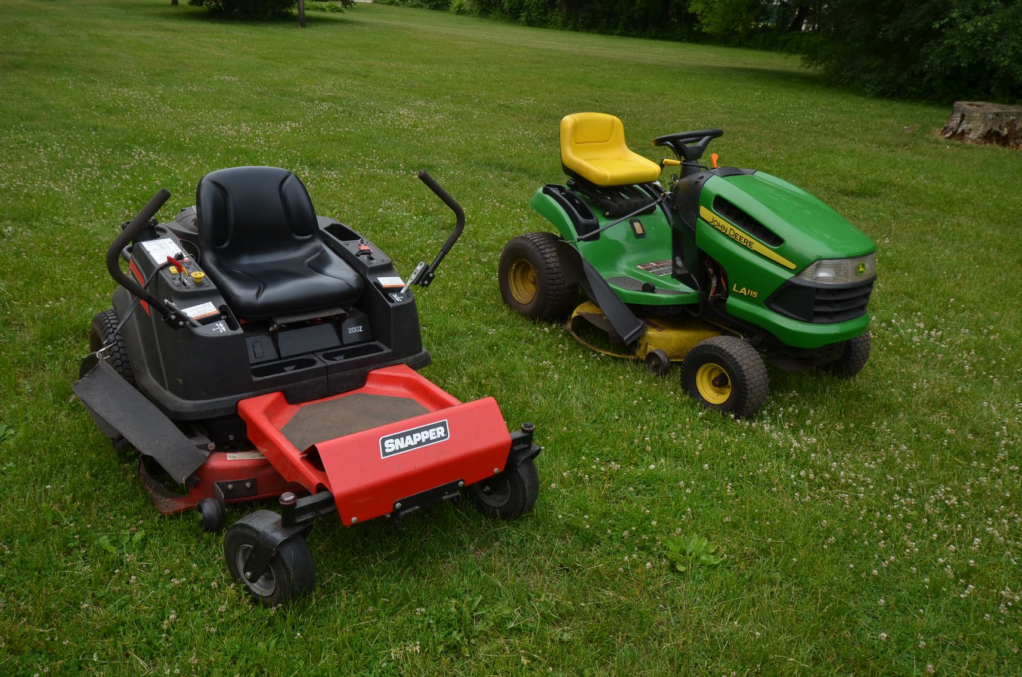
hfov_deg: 67.5
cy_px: 338
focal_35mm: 27
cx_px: 511
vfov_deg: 47.7
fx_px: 765
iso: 200
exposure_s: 1/250
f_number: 8
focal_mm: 18
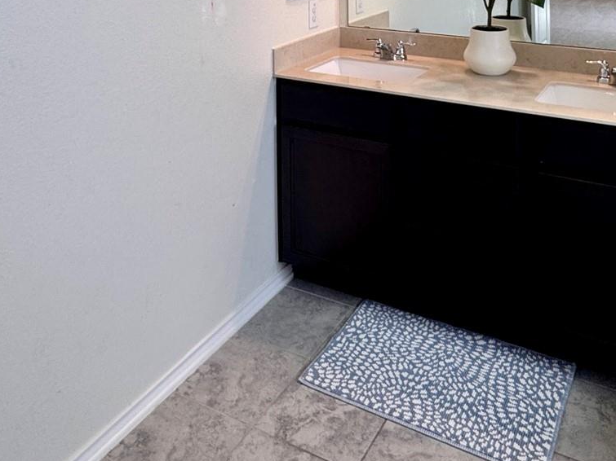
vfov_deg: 31.6
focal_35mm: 38
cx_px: 317
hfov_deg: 49.0
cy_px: -90
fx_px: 676
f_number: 2.2
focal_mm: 2.22
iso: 64
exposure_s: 1/120
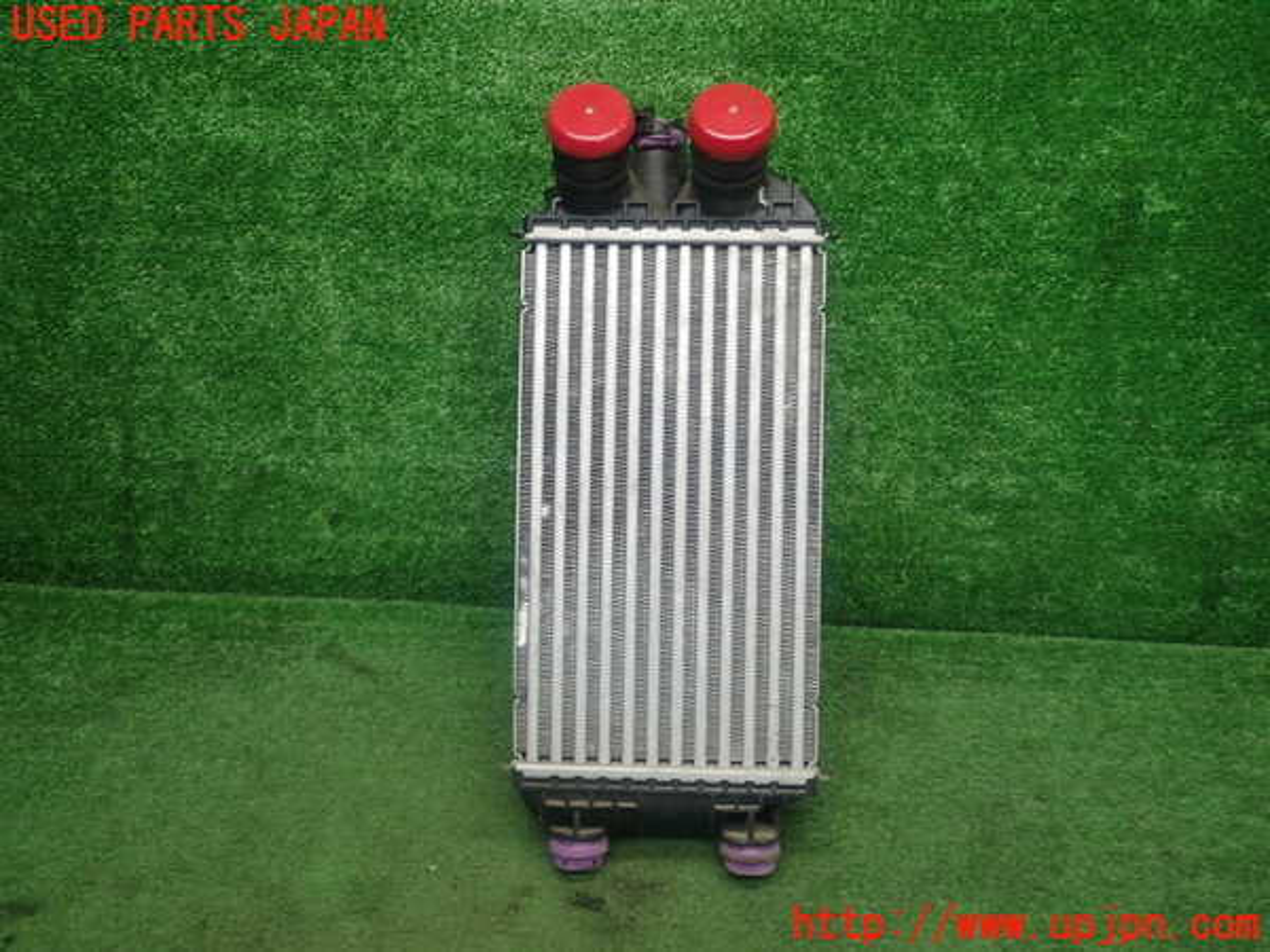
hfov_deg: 60.0
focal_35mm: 30
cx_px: 635
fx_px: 1101
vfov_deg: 46.8
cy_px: 476
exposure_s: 1/60
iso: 200
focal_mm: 5.4
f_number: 2.3
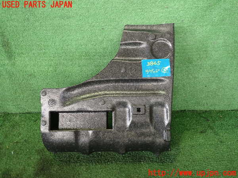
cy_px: 89
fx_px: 172
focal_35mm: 25
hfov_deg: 69.4
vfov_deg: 54.9
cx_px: 119
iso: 200
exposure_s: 1/30
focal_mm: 4.5
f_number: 2
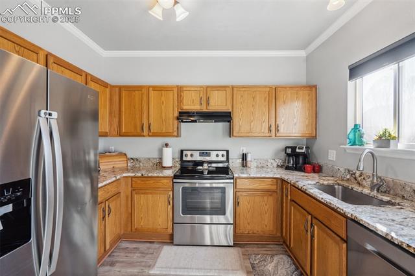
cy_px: 138
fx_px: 184
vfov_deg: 73.7
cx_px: 208
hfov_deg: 96.8
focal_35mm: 16
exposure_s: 1/15
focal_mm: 16
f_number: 8
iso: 250
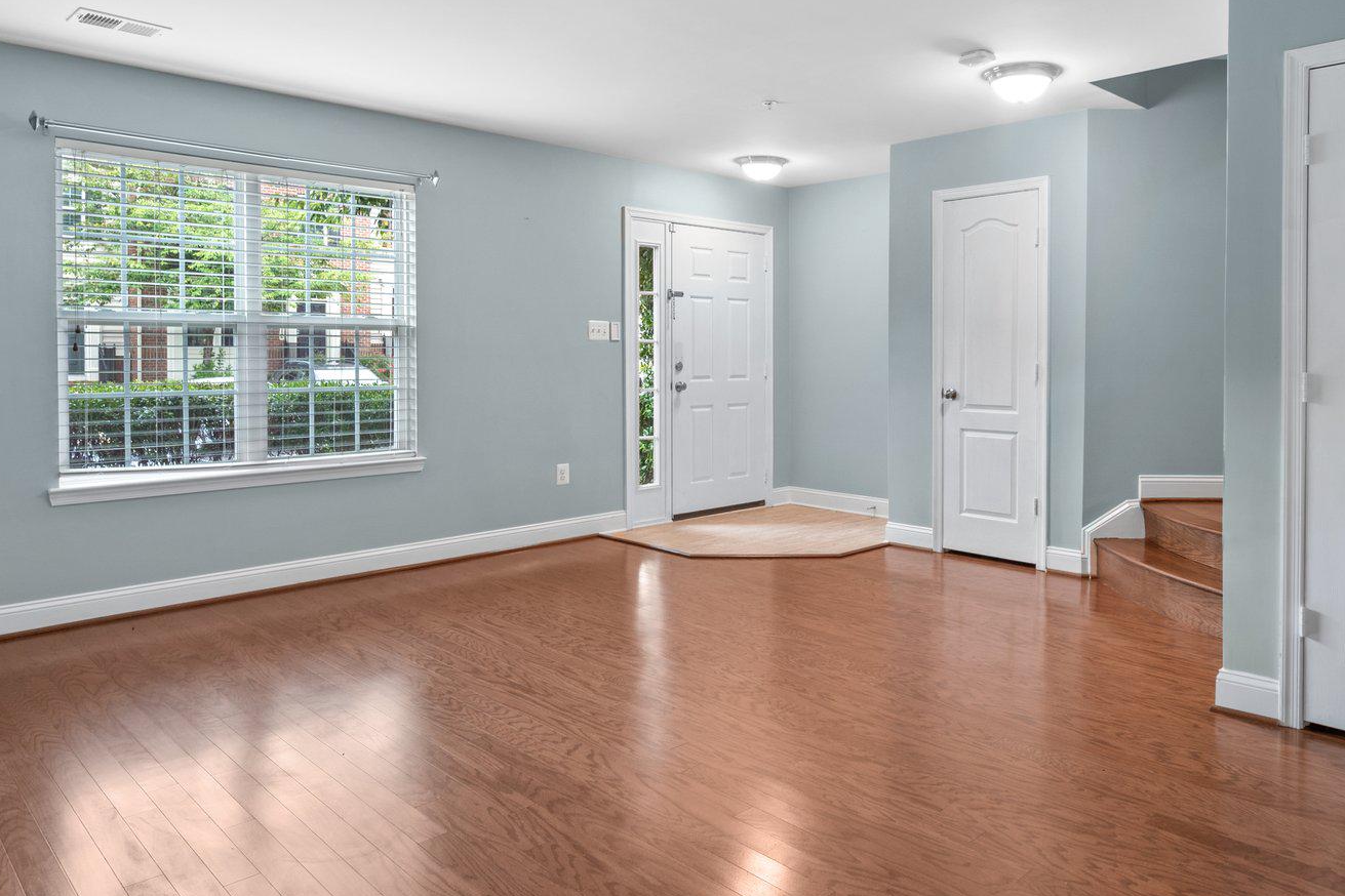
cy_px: 359
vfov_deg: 51.0
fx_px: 934
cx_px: 788
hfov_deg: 71.0
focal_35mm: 25
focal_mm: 16
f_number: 8
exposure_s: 1/1.67
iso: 400
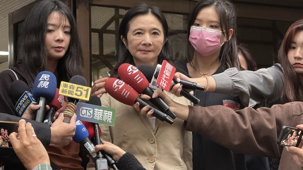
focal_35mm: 131
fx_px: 1053
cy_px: 87
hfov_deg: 16.4
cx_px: 152
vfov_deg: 9.3
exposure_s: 1/60
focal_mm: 15.66
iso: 400
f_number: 2.8
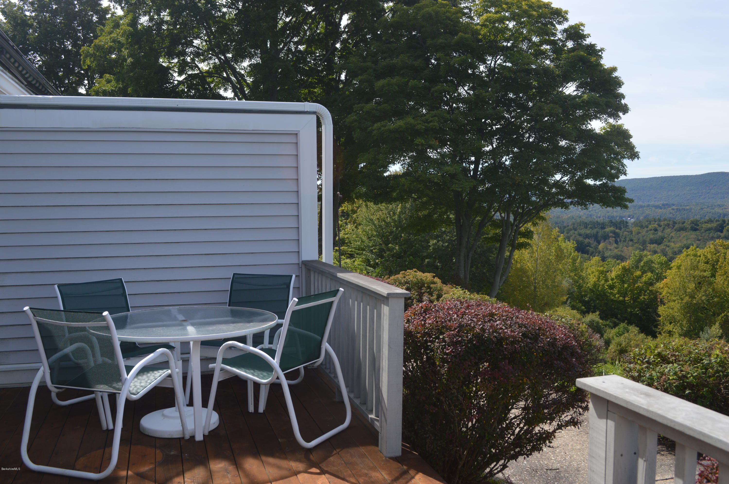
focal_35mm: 33
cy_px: 242
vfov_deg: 39.9
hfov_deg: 57.3
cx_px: 364
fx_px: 668
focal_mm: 22
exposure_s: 1/200
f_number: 7.1
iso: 100
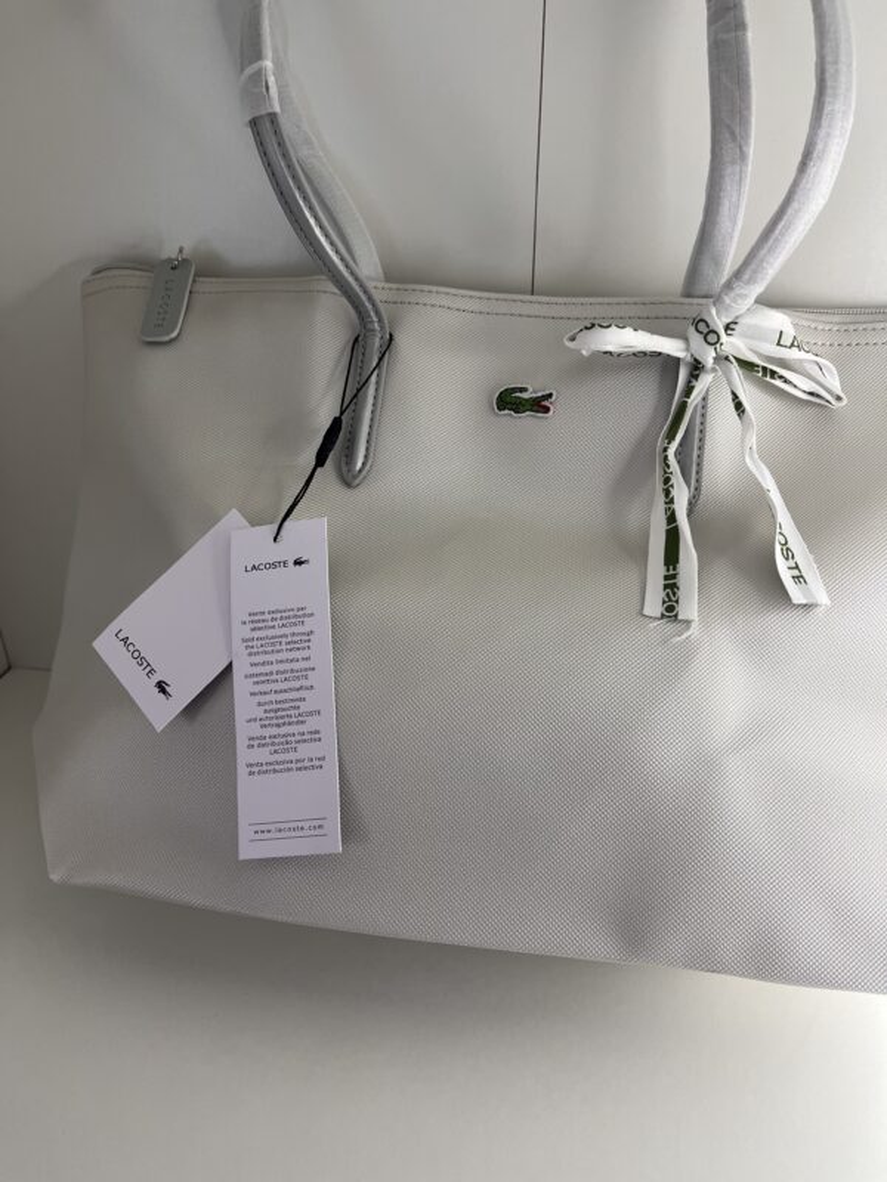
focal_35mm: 26
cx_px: 444
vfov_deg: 67.3
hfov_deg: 53.1
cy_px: 591
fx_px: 888
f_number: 1.6
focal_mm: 5.1
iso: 80
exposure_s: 1/121
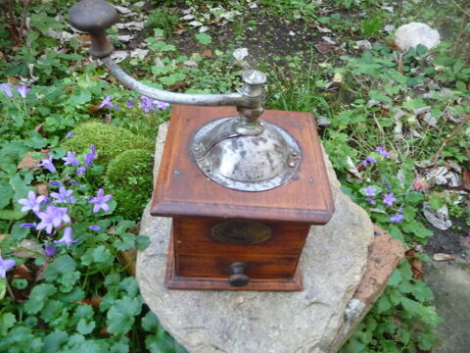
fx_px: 380
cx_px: 235
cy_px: 176
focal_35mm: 28
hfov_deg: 63.4
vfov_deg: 49.7
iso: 400
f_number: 3.3
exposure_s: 1/25
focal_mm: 4.7
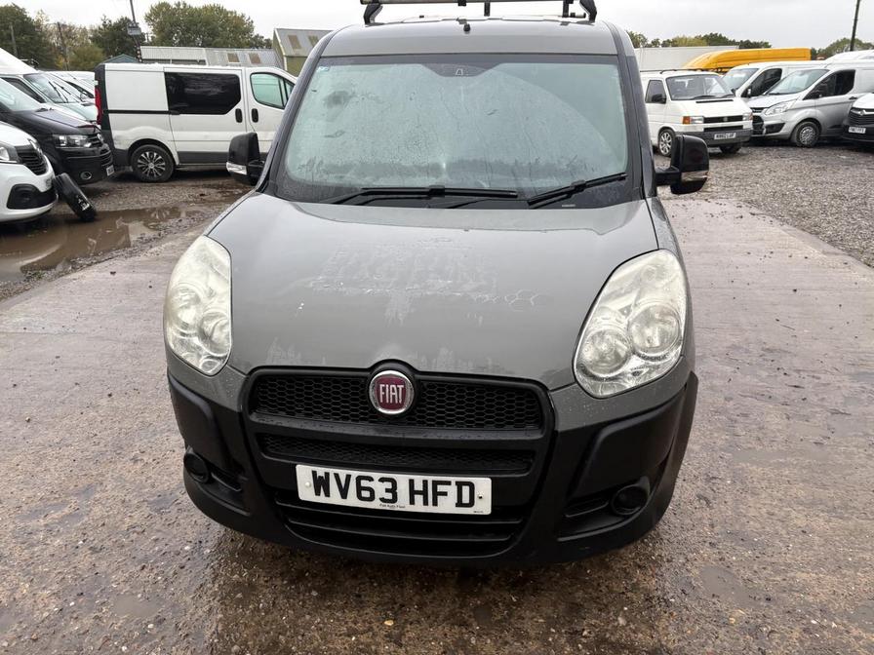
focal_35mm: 26
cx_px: 437
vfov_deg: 53.1
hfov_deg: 67.3
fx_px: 656
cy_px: 328
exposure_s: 1/507
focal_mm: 5.96
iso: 50
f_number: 1.6
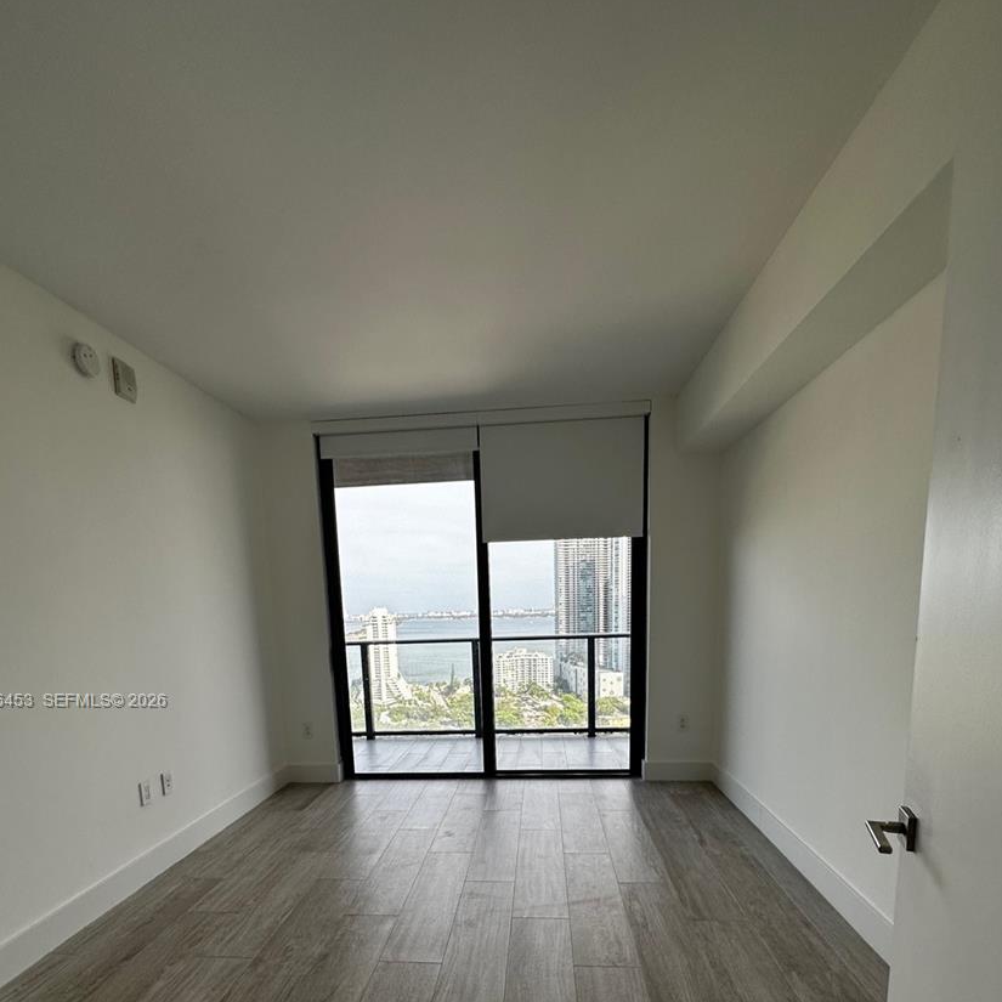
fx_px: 589
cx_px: 488
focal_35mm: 18
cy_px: 702
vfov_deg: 77.0
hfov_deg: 80.7
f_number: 2.2
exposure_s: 1/294
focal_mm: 2.22
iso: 40
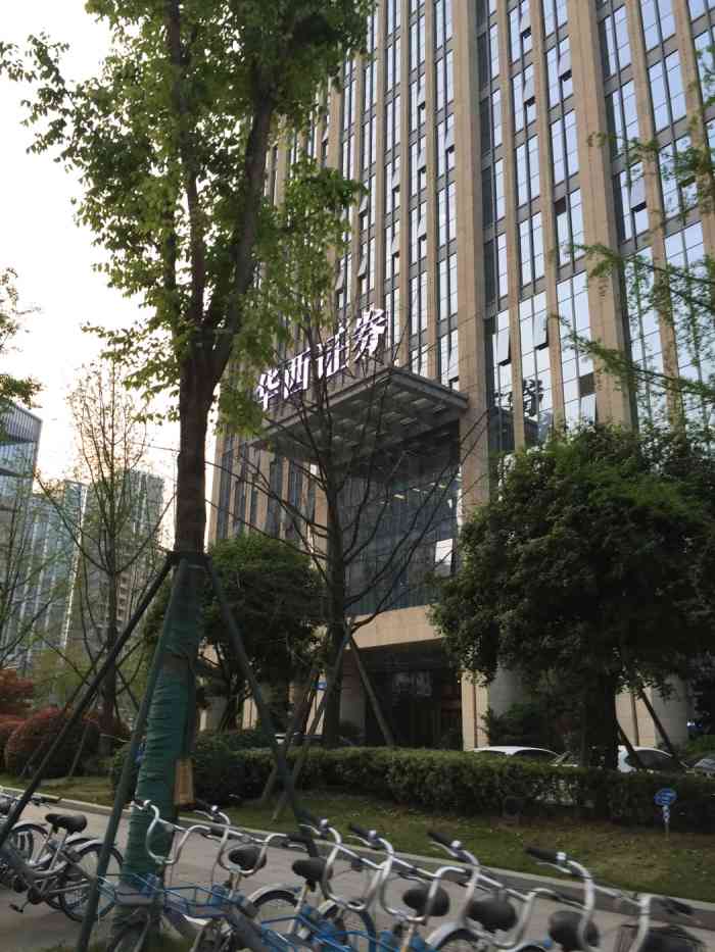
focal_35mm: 29
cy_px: 476
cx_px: 358
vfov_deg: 61.7
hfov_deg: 48.2
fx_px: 798
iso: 32
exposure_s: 1/33
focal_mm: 4.15
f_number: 2.2
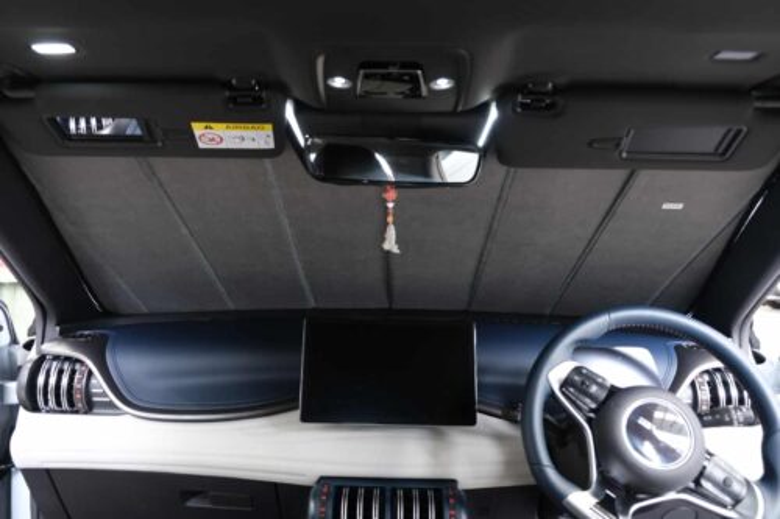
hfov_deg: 67.4
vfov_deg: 47.9
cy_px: 260
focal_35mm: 27
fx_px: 585
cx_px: 390
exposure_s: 1/26
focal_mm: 18
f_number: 2.8
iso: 640
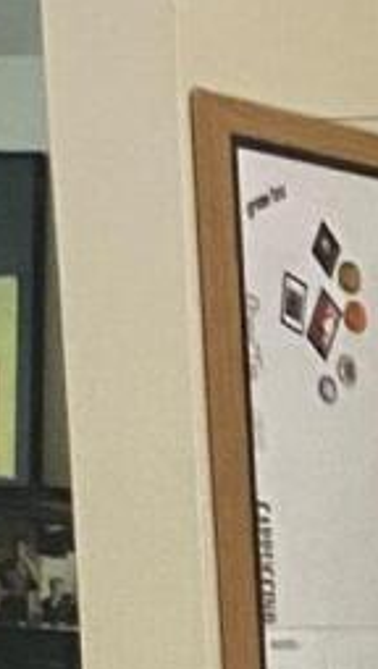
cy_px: 1377
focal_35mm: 222
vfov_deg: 9.1
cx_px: 1767
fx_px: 3944
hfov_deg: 4.7
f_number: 1.8
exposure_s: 1/60
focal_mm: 4.25
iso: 500
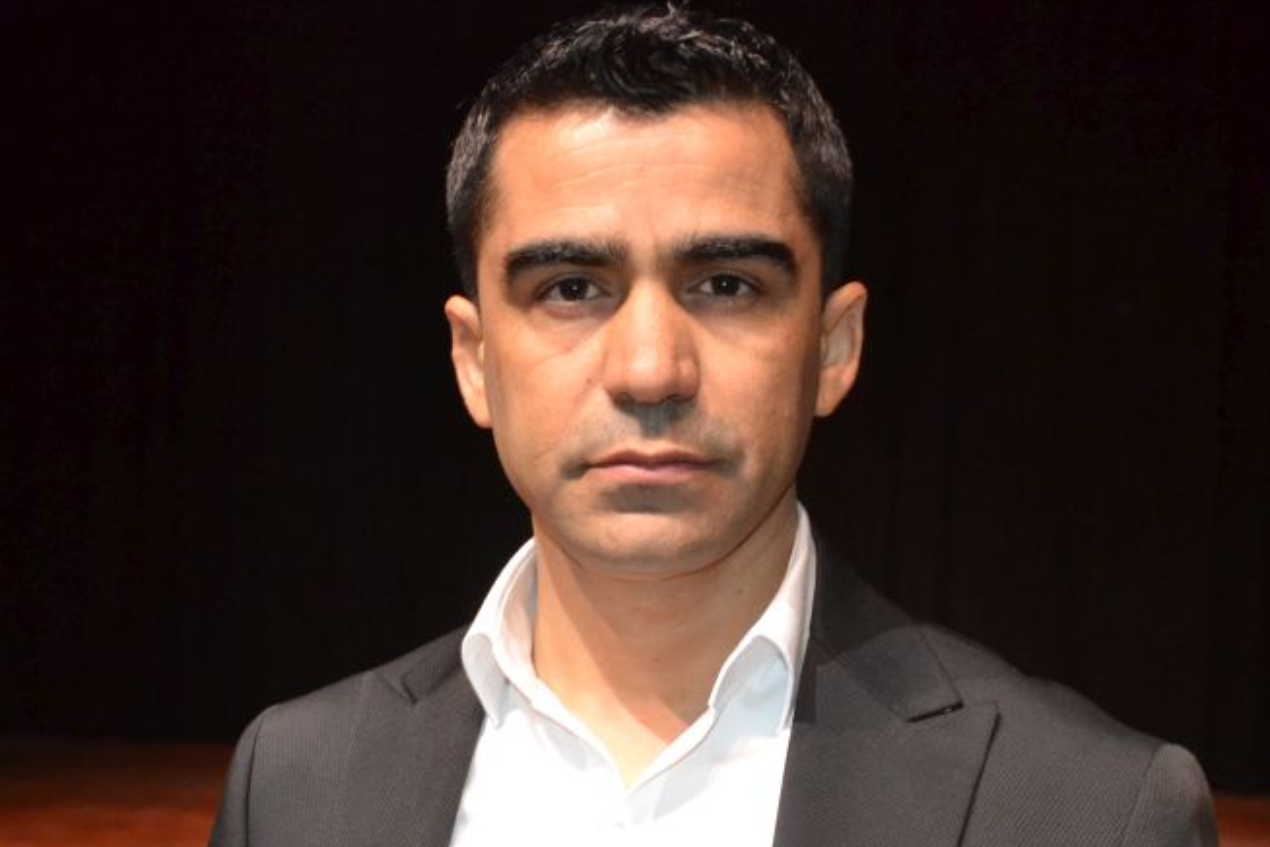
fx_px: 2710
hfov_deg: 26.3
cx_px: 526
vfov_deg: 17.7
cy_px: 627
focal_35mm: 77
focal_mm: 31
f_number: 4
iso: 2500
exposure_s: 1/60
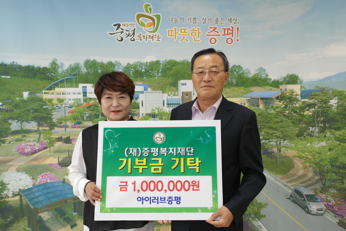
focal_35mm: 30
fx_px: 288
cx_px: 173
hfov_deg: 61.9
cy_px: 116
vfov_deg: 43.6
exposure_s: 1/50
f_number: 5.6
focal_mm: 20
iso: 400
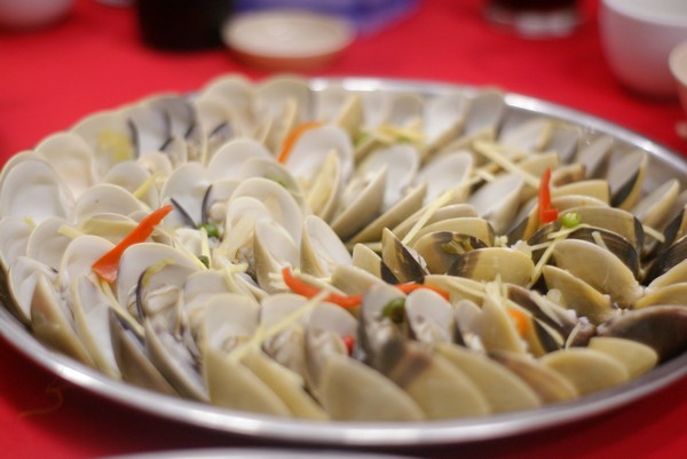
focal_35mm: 75
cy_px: 230
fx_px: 1432
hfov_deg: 27.0
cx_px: 344
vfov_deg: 18.2
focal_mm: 50
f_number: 2
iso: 800
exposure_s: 1/40
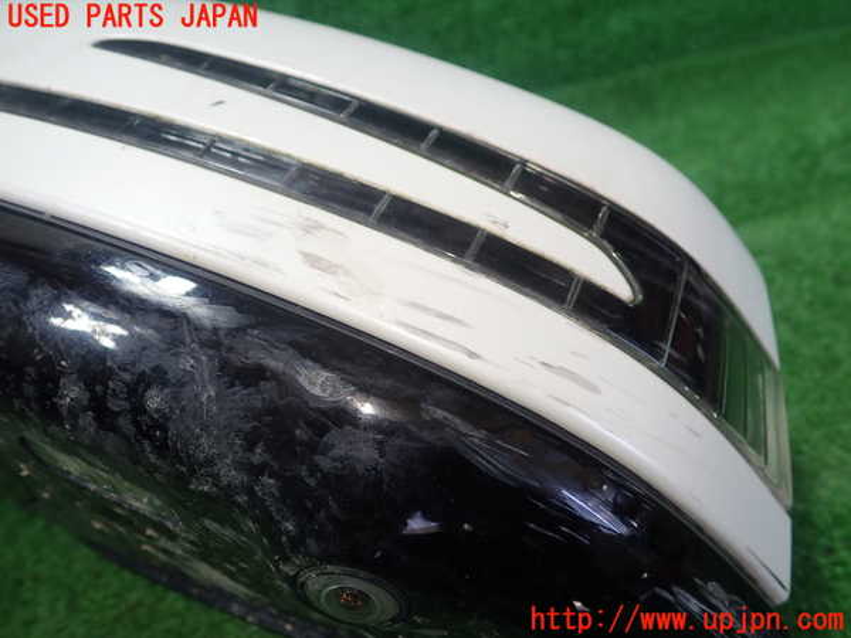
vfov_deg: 46.8
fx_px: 738
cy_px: 319
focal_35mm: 30
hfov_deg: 60.0
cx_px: 426
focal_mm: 5.5
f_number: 2.3
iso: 160
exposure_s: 1/125
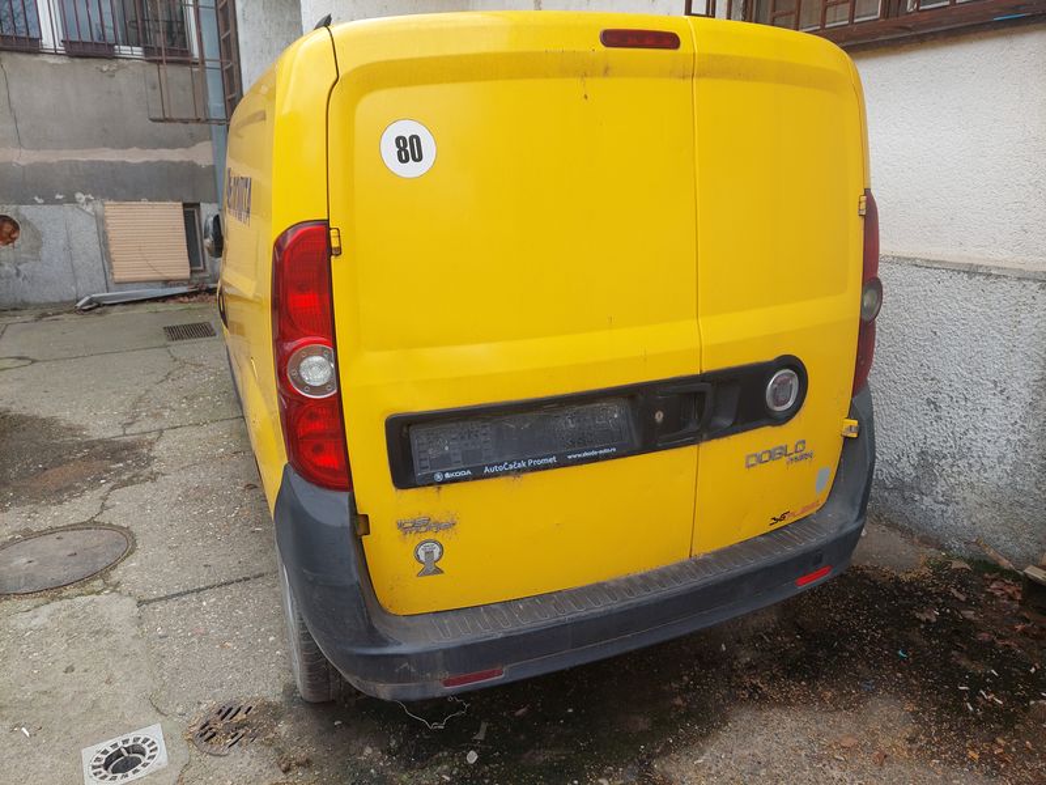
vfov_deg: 56.8
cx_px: 523
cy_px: 392
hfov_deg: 71.6
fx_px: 725
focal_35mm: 24
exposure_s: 1/422
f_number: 1.8
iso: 40
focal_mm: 5.23
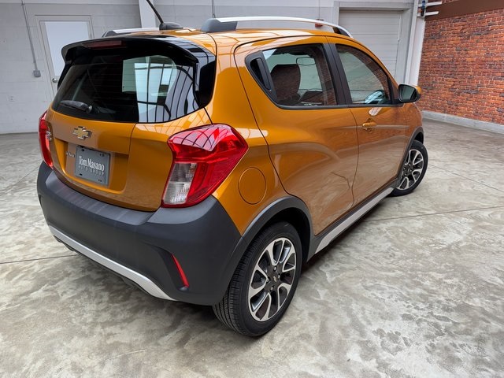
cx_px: 252
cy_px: 189
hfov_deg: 71.6
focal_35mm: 24
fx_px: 349
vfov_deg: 56.8
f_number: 1.78
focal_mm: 6.76
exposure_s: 1/120
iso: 80
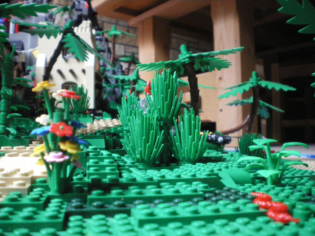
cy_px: 118
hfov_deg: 51.4
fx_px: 328
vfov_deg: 39.7
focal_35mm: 36
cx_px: 158
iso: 800
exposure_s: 1/40
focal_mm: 6.3
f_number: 3.1
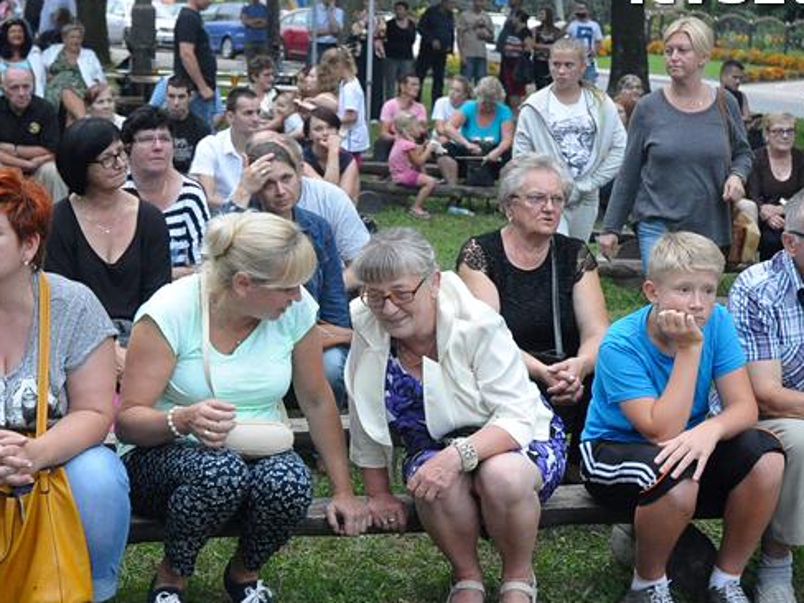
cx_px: 377
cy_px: 370
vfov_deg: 18.9
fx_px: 1808
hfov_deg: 25.1
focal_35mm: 78
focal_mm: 31
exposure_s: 1/100
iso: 2500
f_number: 5
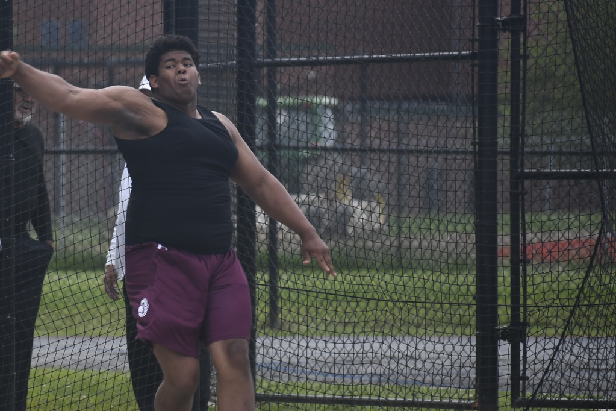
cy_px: 248
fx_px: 9034
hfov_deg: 3.9
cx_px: 176
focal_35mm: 528
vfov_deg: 2.6
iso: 640
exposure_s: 1/2000
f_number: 6
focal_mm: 240
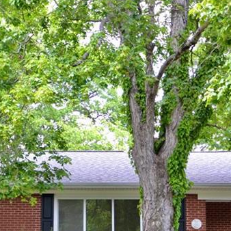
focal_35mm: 85
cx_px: 85
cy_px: 190
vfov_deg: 20.1
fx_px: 642
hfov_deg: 20.4
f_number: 5
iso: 400
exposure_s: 1/100
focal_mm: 22
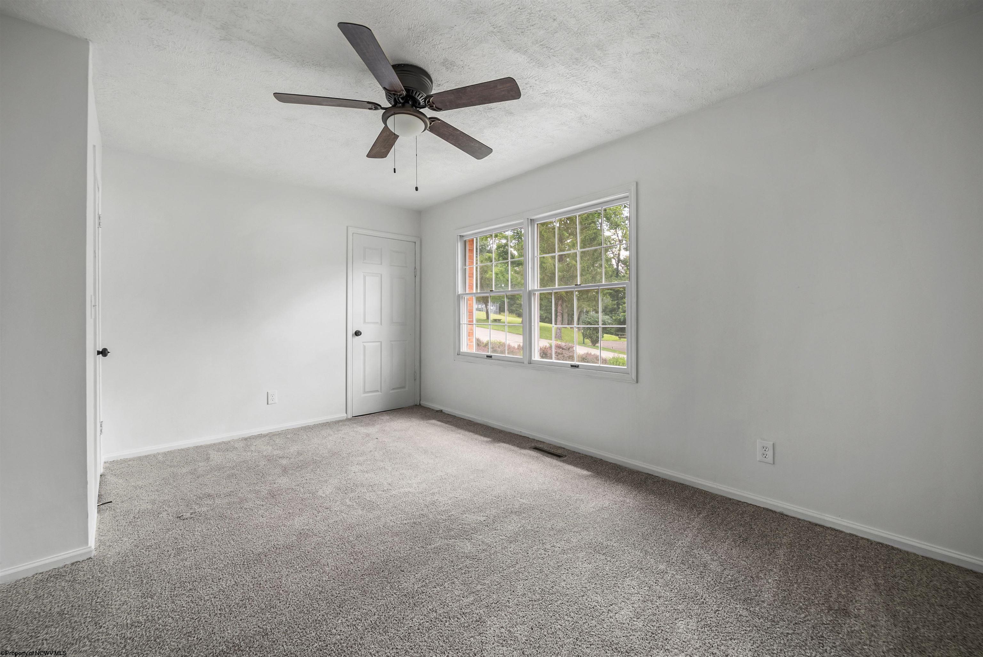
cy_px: 328
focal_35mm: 14
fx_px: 382
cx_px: 492
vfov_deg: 81.3
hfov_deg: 104.2
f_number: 5.6
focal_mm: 14
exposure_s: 1/6
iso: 400
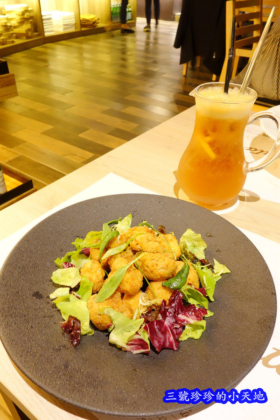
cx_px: 140
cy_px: 210
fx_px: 327
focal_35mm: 28
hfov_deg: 46.4
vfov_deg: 65.5
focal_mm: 10.4
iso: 1000
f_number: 6.3
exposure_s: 1/4
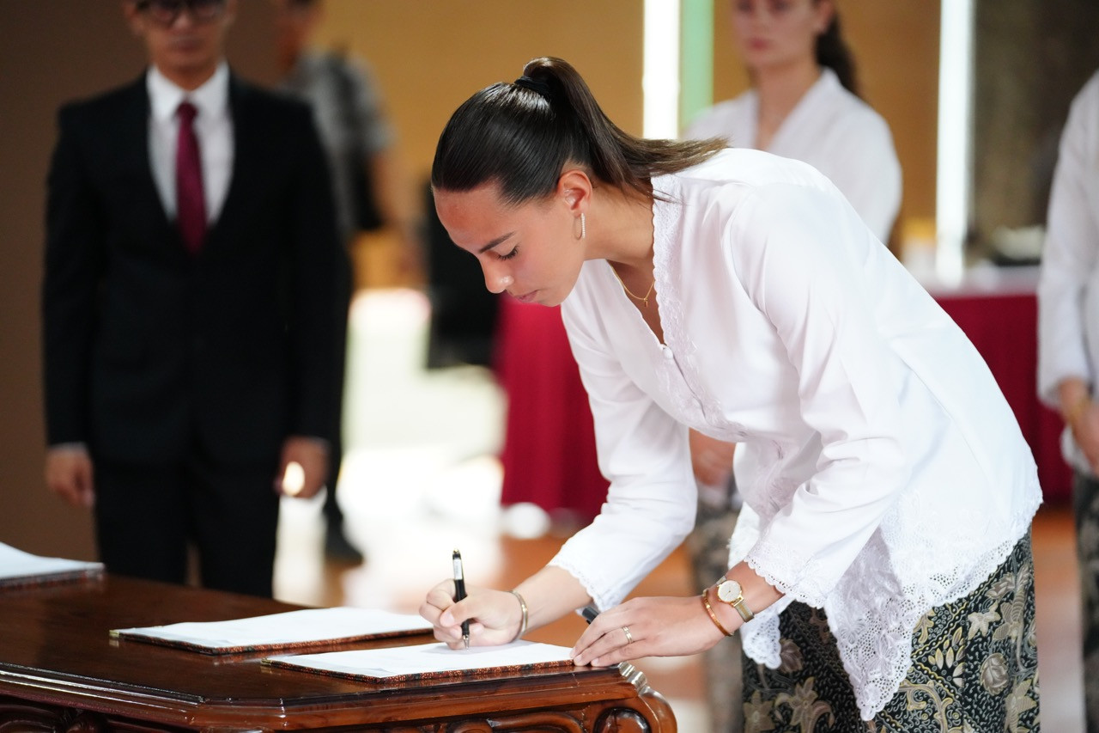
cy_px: 366
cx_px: 550
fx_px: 4822
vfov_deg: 8.7
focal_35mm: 158
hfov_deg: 13.0
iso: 5000
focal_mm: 158
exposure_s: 1/200
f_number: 2.8
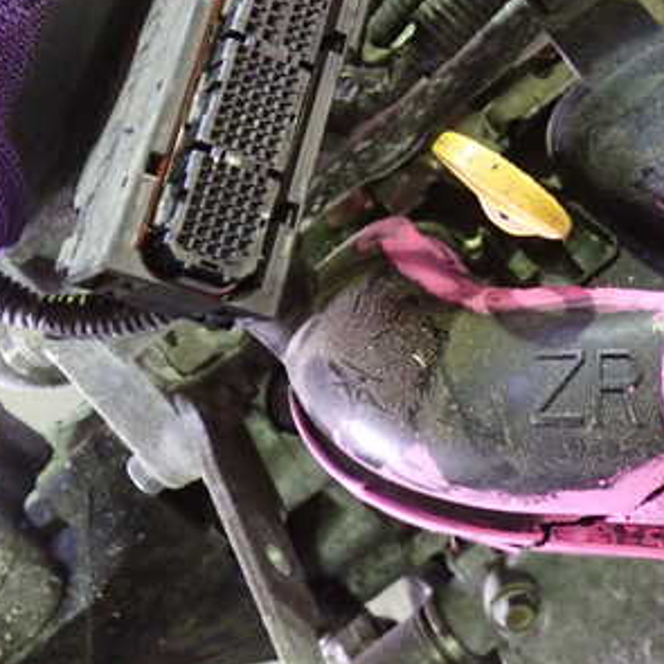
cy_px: 171
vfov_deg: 31.1
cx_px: 608
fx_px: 1172
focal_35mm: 54
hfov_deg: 30.2
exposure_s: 1/25
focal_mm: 5.4
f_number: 2.3
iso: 800
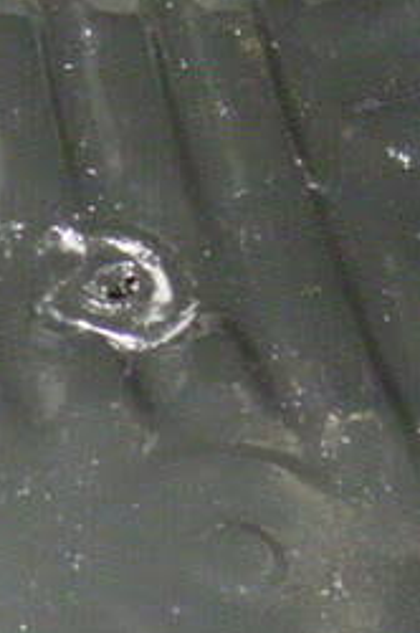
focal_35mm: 120
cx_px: -144
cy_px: 453
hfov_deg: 11.1
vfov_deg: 17.0
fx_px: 2106
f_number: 2.8
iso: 336
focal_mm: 5.6
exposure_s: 1/50
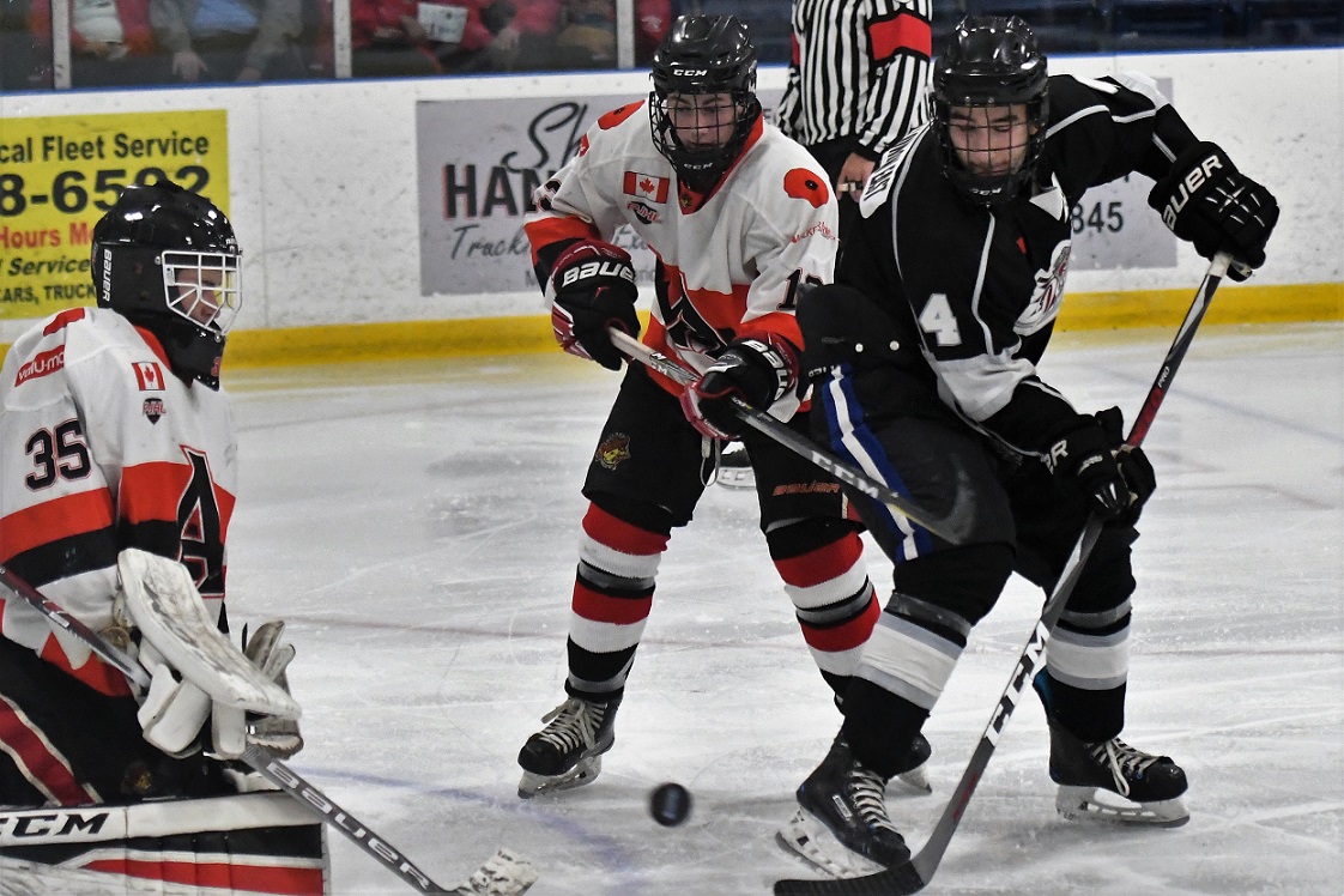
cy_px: 448
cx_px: 672
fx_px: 3920
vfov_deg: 13.0
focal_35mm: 105
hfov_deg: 19.5
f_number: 2.8
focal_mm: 70
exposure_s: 1/1000
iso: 6400
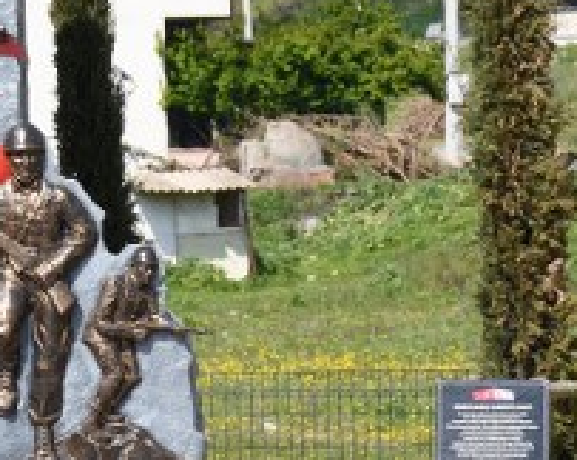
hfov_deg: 3.9
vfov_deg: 3.1
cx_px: -105
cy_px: 129
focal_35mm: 499
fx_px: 8513
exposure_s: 1/250
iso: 100
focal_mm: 90
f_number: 9
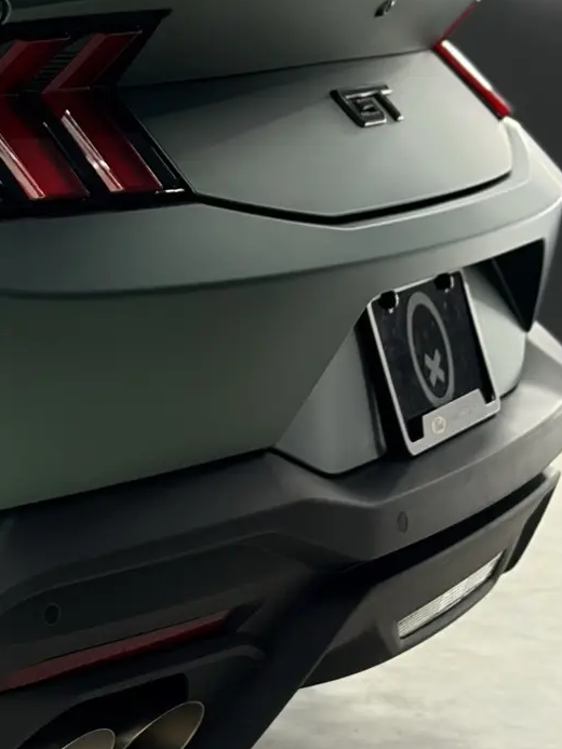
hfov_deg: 10.8
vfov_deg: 14.5
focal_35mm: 135
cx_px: -107
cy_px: 132
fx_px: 2921
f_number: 1.6
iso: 100
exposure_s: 1/194
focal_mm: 5.96
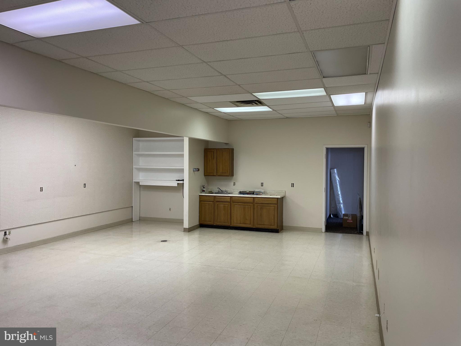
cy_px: 173
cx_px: 230
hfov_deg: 67.3
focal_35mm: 26
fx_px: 346
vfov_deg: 53.1
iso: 100
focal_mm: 4.2
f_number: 1.6
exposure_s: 1/120
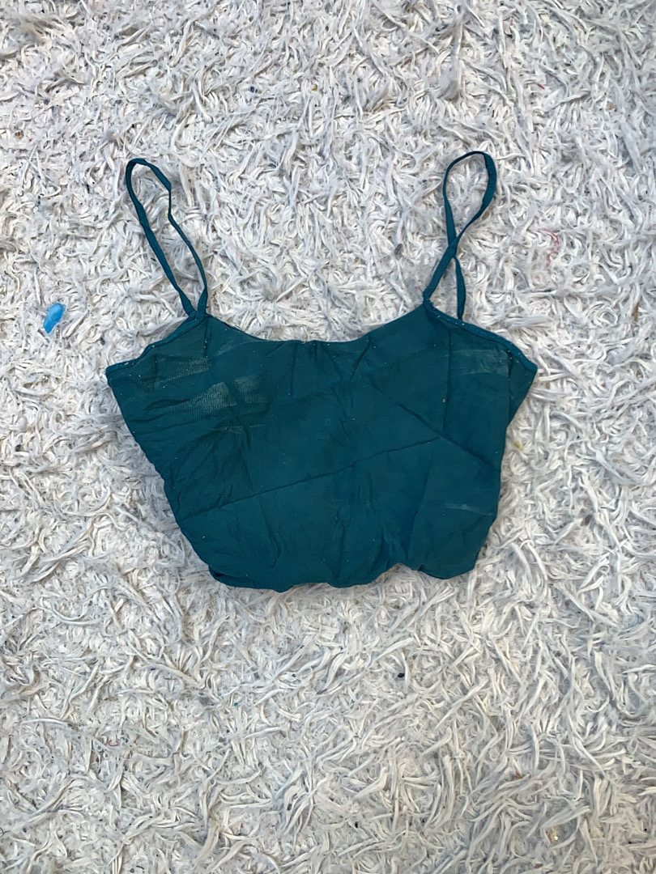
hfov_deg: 53.1
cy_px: 437
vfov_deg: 67.3
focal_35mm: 26
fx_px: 657
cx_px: 328
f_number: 1.8
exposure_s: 1/100
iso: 40
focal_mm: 4.25
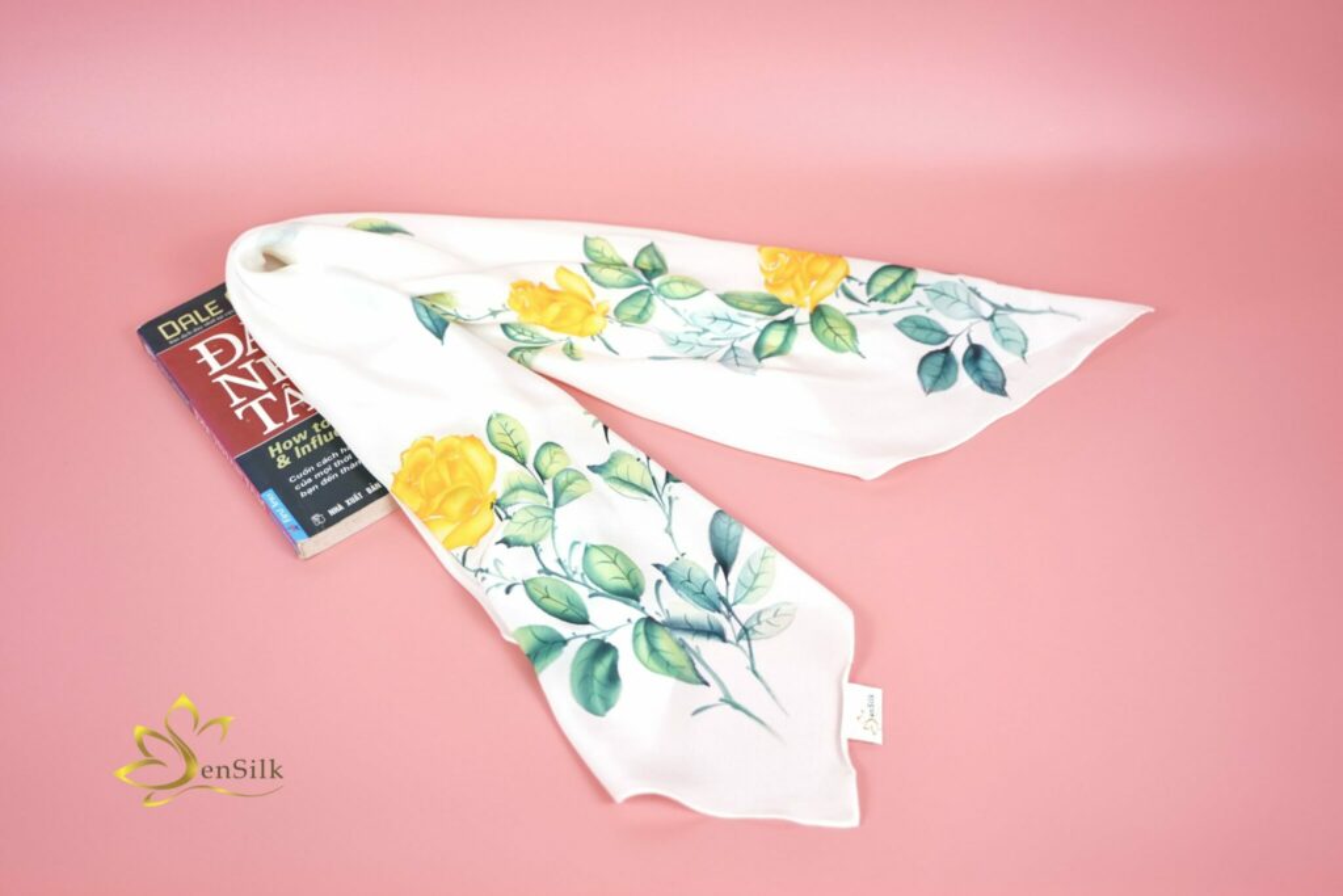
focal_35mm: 36
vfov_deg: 36.9
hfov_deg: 53.1
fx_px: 1343
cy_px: 448
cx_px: 672
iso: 400
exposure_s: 1/400
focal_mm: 36
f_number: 2.8
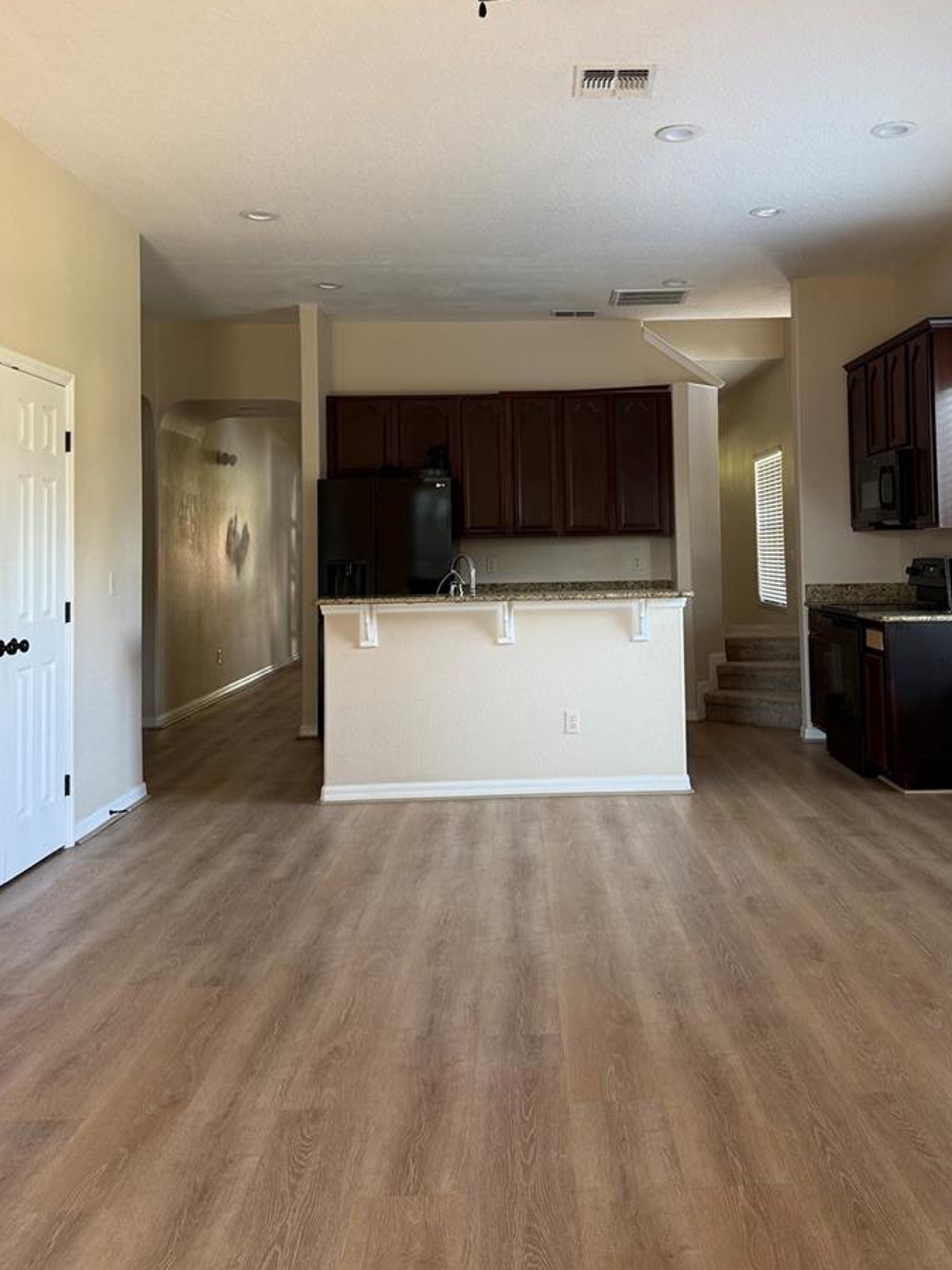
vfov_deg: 56.3
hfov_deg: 43.9
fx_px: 1173
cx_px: 574
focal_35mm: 32
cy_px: 492
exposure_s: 1/121
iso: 200
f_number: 1.78
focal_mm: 6.76
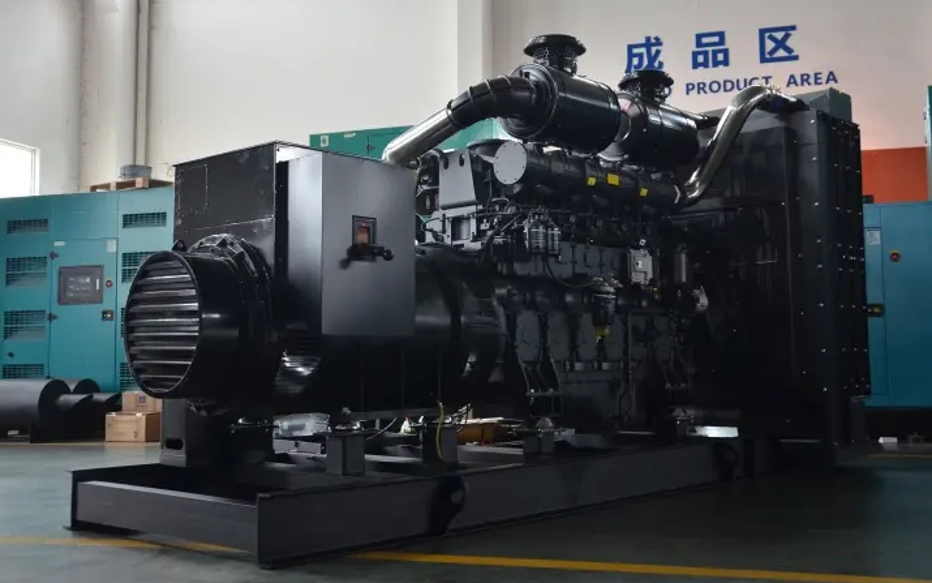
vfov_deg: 31.2
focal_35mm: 41
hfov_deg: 48.2
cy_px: 257
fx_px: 1041
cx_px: 491
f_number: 3.8
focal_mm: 24
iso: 500
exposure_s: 1/50
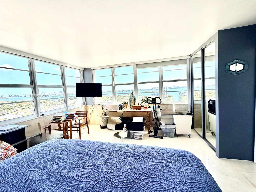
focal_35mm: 14
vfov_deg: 85.7
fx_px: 104
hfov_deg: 102.1
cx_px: 128
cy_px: 96
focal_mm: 2.22
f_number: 2.2
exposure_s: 1/281
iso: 50
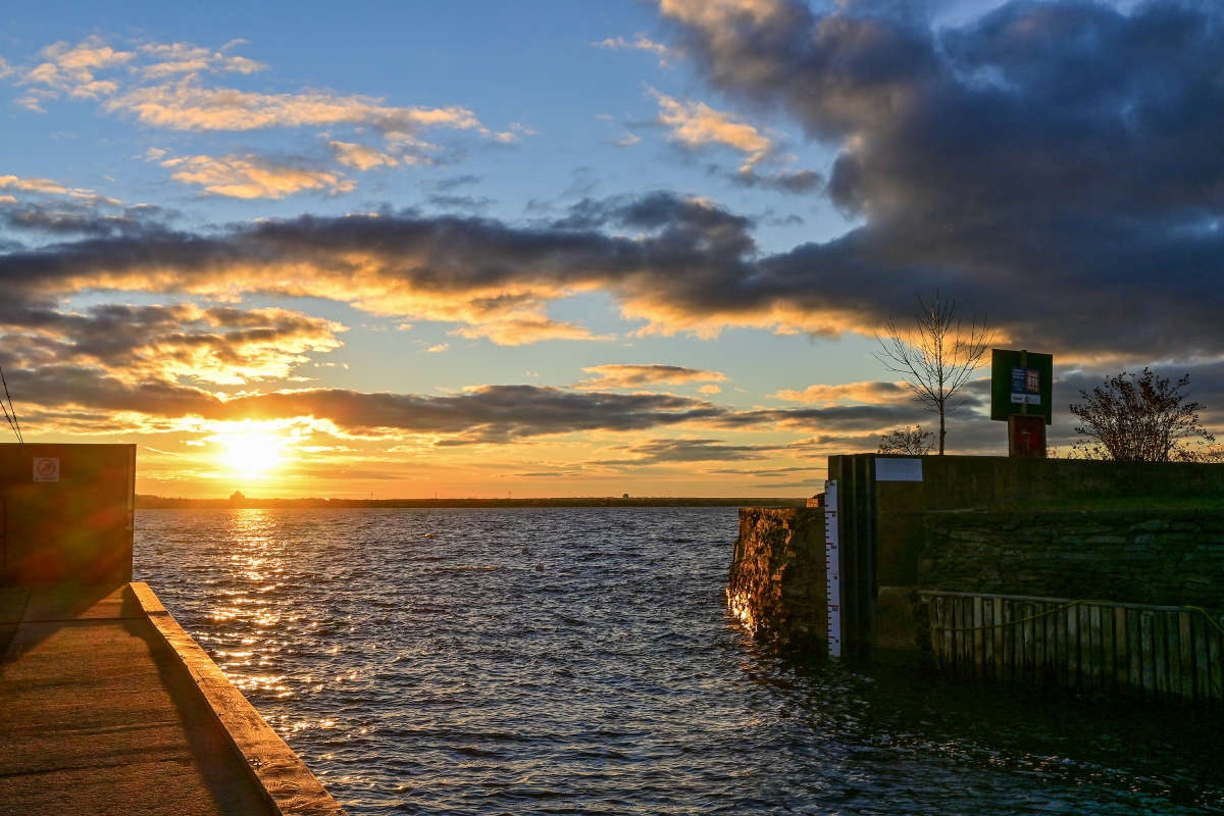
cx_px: 612
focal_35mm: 39
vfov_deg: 34.2
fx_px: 1326
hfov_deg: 49.6
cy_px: 408
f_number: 10
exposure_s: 1/400
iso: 125
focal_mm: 26
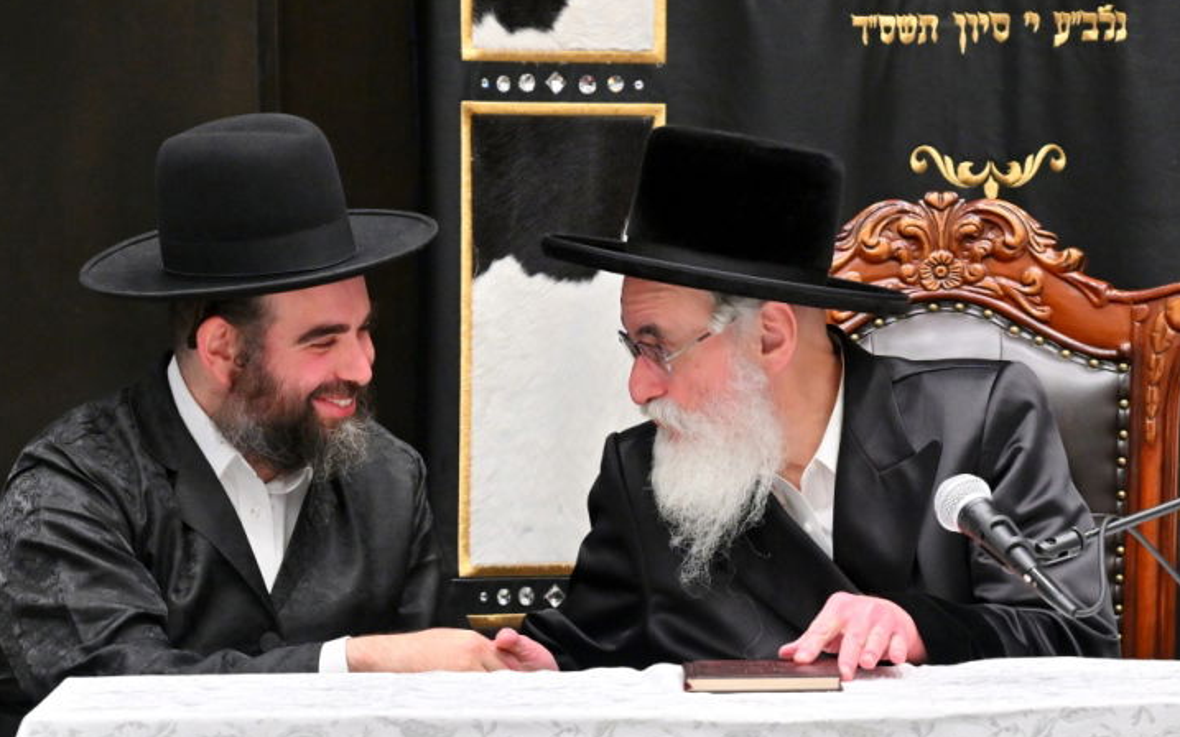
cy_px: 464
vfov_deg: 5.0
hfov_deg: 8.0
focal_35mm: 262
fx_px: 8425
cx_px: 616
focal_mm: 120
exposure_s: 1/160
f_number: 4
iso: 800
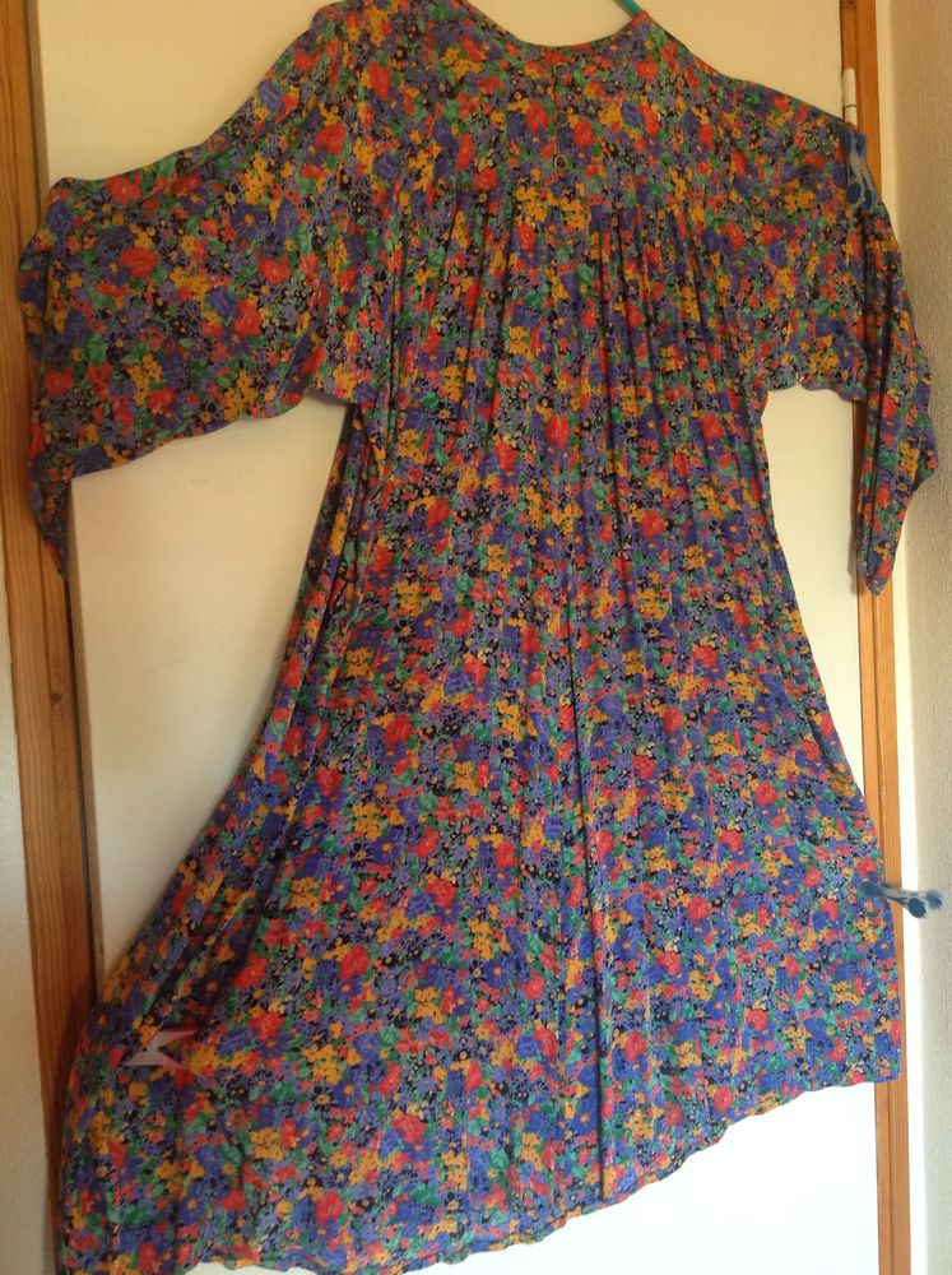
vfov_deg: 52.7
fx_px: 1287
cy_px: 638
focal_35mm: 35
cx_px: 476
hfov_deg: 40.6
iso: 160
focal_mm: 4.28
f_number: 2.4
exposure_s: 1/15
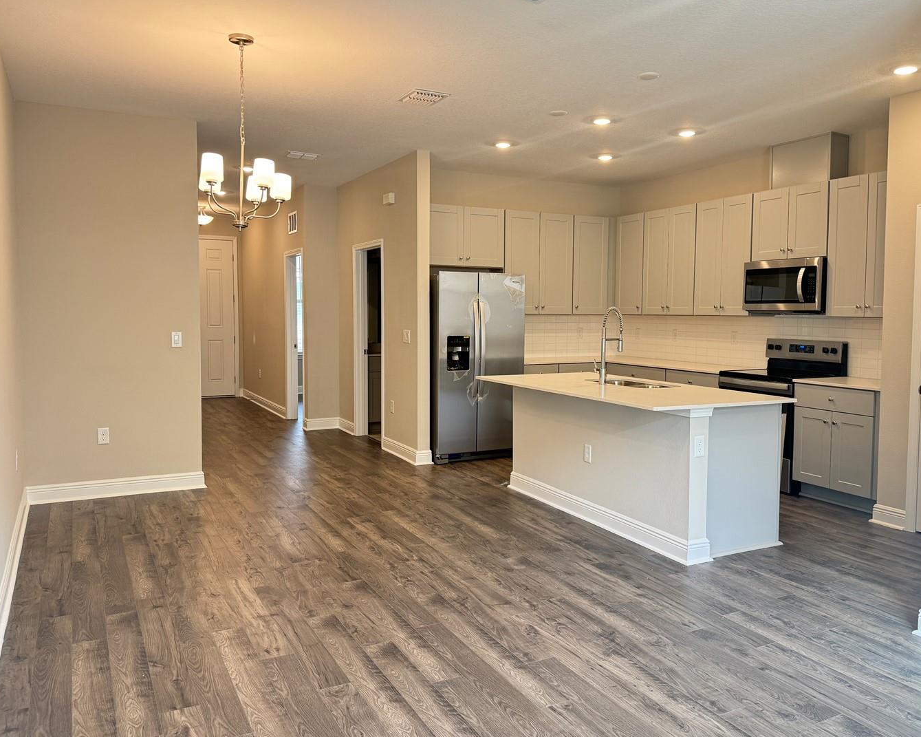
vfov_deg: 51.5
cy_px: 352
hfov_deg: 62.1
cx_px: 510
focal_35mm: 28
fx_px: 763
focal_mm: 6.76
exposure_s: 1/60
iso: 125
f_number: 1.78
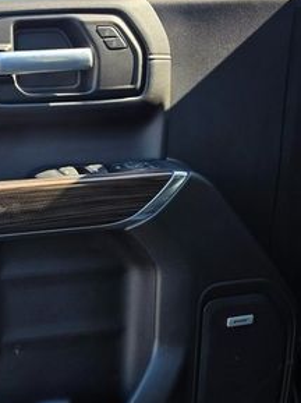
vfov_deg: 37.3
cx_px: -54
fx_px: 593
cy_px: 258
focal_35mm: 51
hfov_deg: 25.7
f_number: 1.7
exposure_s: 1/359
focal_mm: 6.3
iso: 32
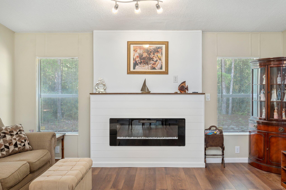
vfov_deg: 43.5
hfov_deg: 62.0
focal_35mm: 30
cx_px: 143
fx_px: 238
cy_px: 95
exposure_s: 1/6
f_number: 8
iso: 800
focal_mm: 30
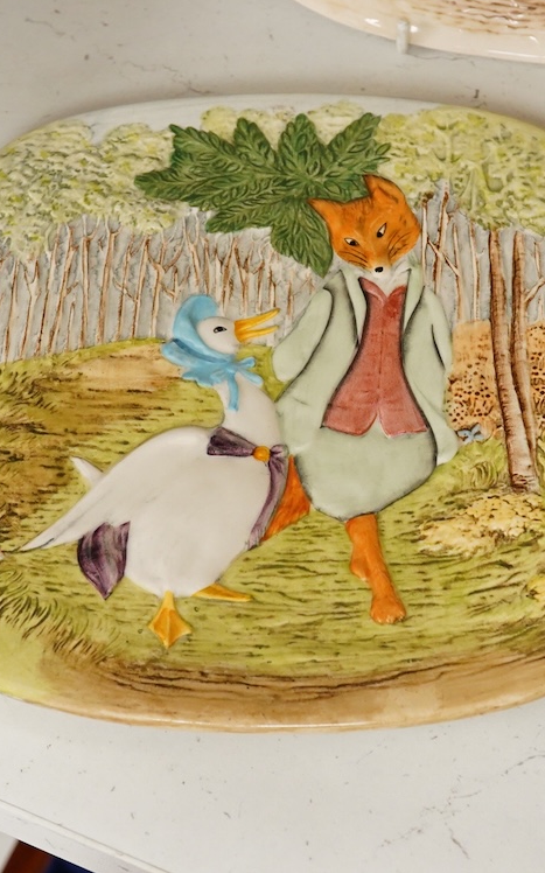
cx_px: 324
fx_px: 1641
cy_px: 436
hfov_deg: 18.8
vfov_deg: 29.8
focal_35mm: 69
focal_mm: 30
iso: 2500
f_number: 10
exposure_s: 1/100
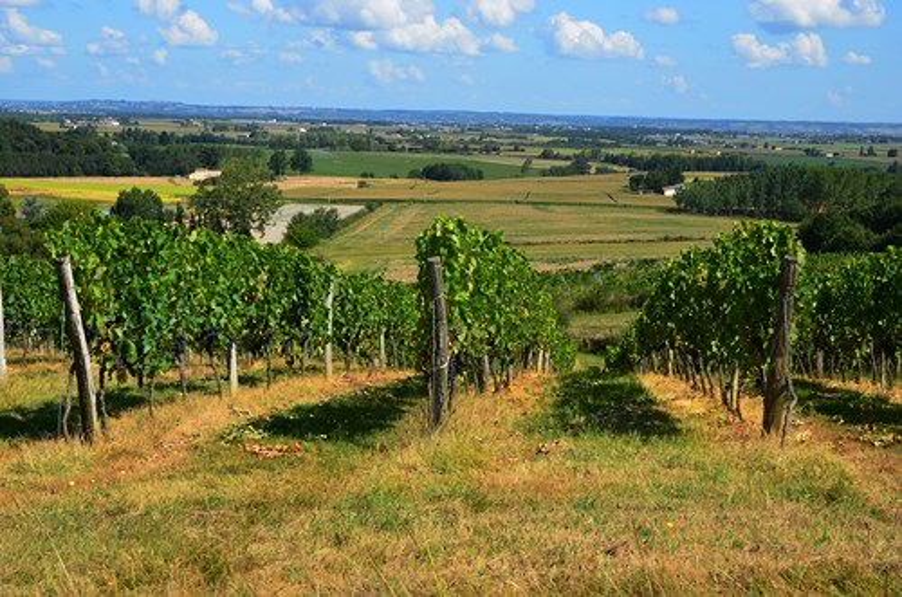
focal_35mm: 51
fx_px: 1275
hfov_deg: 39.0
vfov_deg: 26.4
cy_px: 298
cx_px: 451
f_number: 11
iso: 100
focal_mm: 34
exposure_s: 1/125
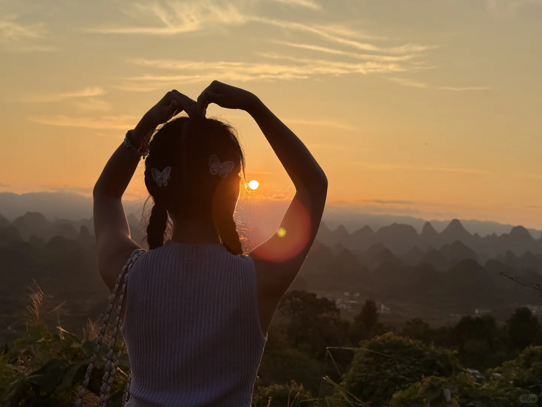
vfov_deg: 30.3
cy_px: 204
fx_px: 752
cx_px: 271
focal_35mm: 48
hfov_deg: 39.7
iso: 80
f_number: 1.78
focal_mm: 6.76
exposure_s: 1/5208
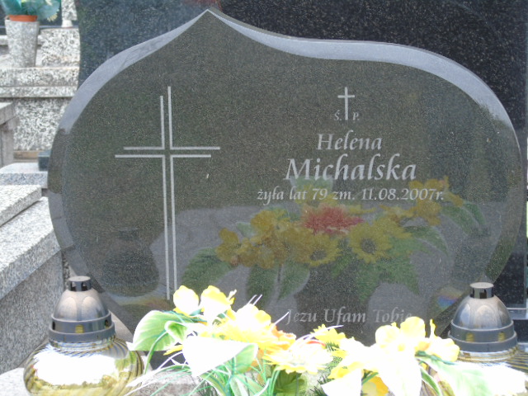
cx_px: 264
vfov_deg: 13.7
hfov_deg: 18.2
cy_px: 198
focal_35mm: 108
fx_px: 1647
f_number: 4.4
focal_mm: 19
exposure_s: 1/30
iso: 80
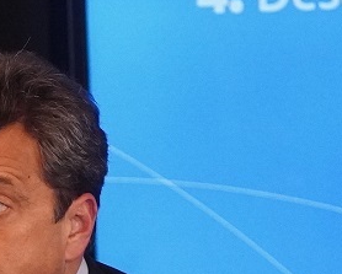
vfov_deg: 2.2
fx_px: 7012
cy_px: 344
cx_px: -193
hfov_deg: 2.8
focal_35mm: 692
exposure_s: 1/1000
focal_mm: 152
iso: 8000
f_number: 5
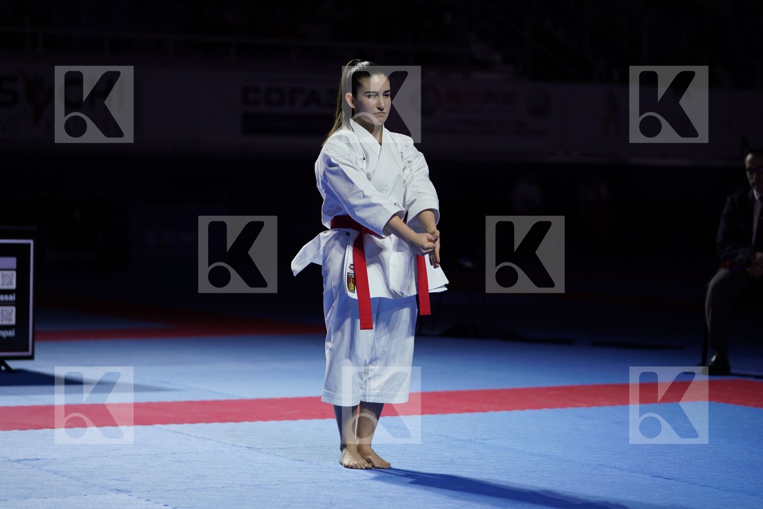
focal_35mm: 111
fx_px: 2352
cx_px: 382
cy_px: 254
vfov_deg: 12.3
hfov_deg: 18.4
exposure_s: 1/500
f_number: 2.8
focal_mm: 111
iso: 500
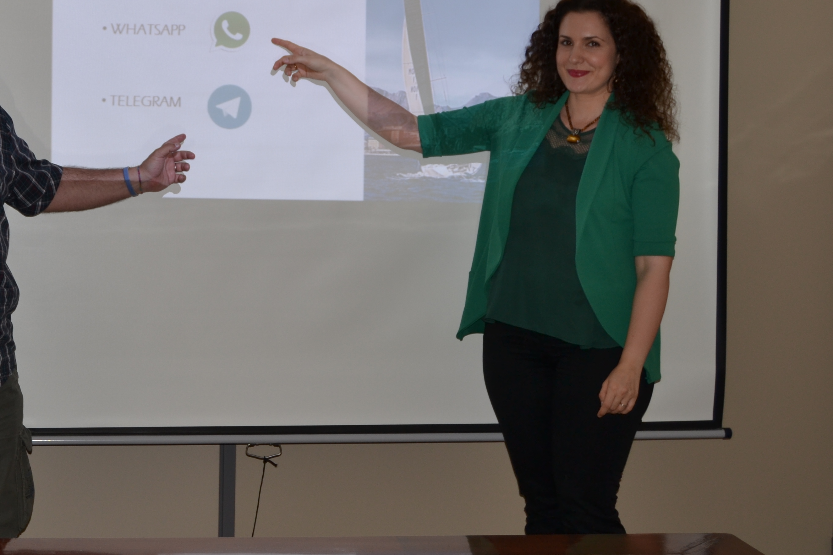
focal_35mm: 73
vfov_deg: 18.6
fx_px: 1689
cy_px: 188
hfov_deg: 27.3
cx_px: 191
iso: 100
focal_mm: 28
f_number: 4
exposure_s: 1/60
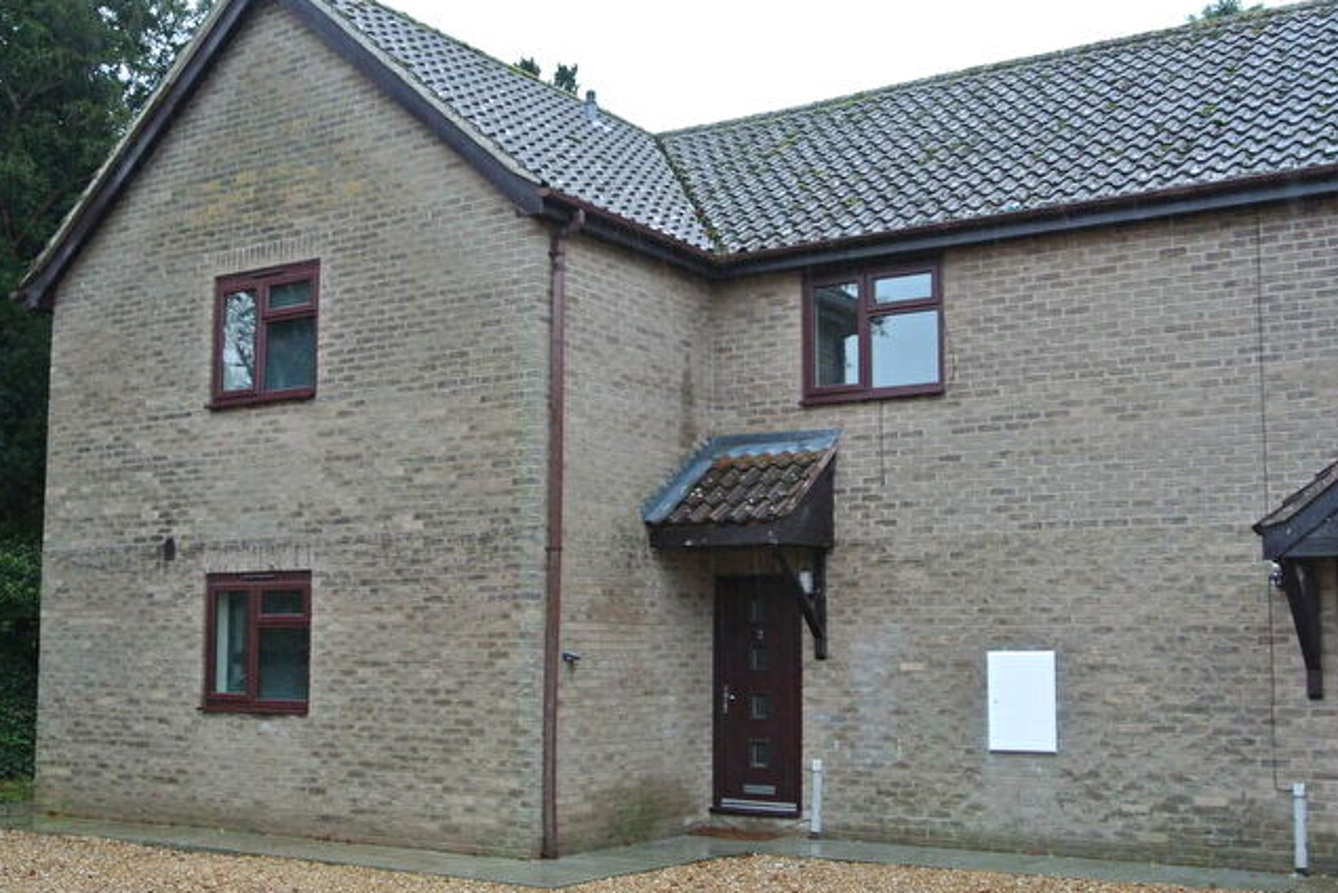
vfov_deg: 31.2
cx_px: 641
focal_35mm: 43
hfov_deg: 45.4
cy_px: 489
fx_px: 1599
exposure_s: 1/60
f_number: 4
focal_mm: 14.5
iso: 800
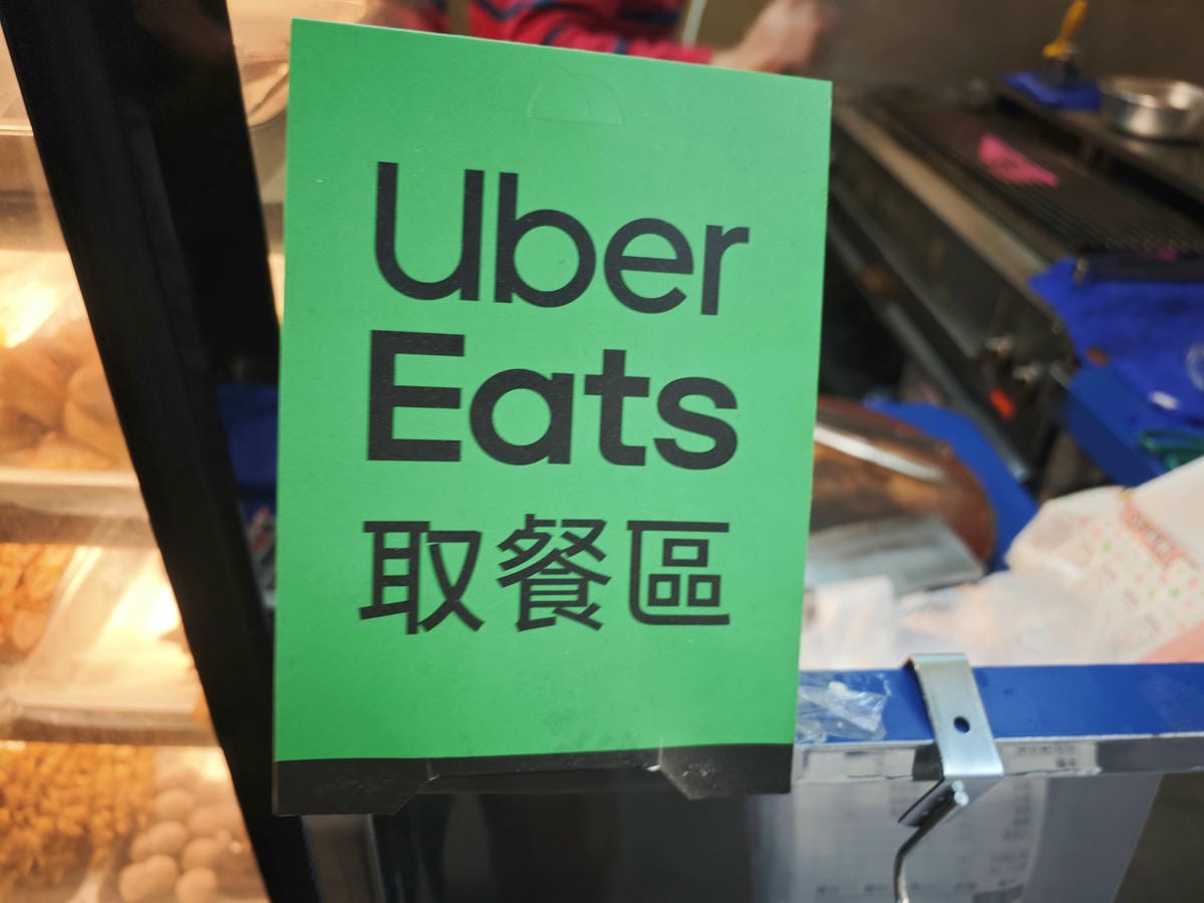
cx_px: 602
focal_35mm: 23
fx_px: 800
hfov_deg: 73.9
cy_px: 452
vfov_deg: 58.9
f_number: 2
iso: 250
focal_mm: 8.72
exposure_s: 1/40
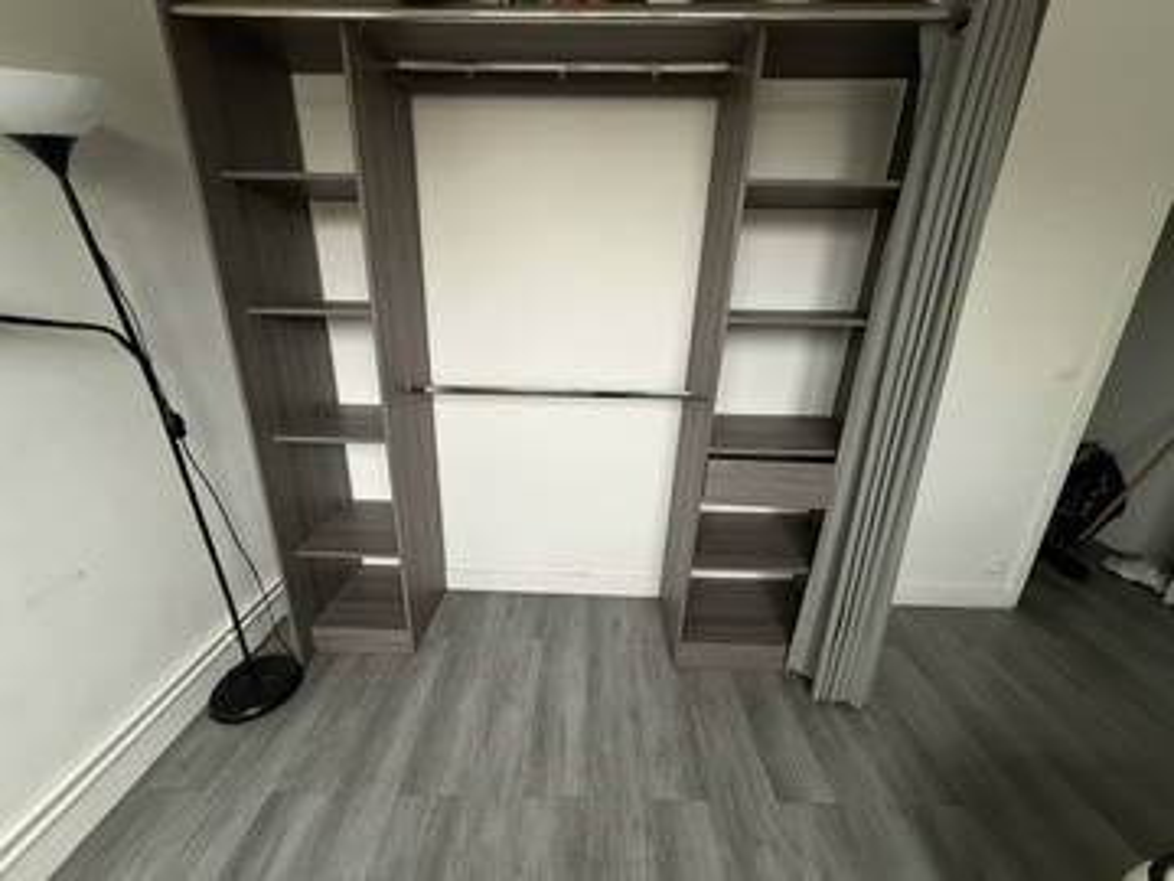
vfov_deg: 85.7
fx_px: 475
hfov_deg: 102.1
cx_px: 587
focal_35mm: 14
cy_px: 440
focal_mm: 2.22
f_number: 2.2
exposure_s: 1/67
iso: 320
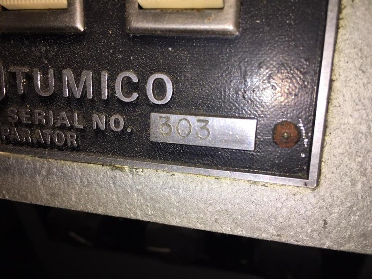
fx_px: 312
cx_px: 186
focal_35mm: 29
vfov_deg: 48.2
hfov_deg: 61.7
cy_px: 140
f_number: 2.2
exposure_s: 1/384
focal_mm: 4.15
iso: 25
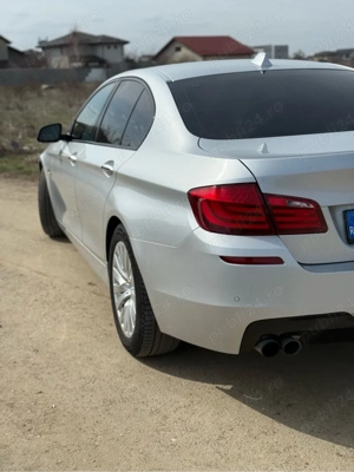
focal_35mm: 48
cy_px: 236
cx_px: 177
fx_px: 654
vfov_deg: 39.7
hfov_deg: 30.3
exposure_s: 1/9901
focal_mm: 6.76
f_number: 1.78
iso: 80
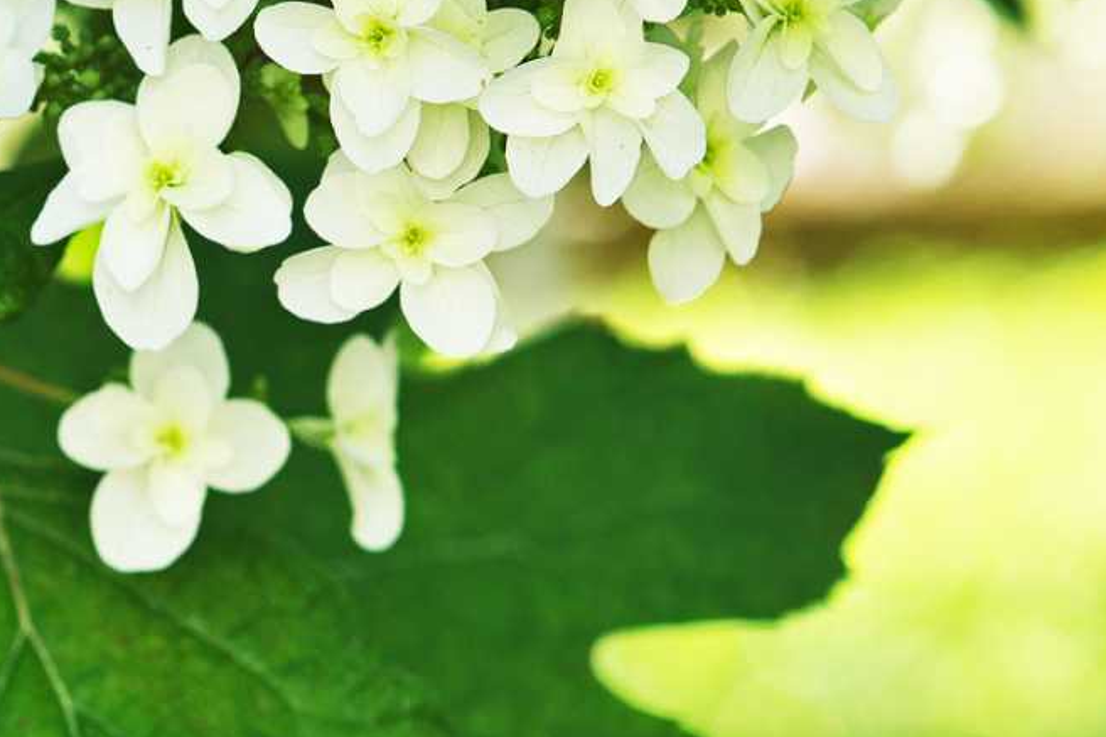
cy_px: 492
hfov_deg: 5.1
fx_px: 12469
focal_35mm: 406
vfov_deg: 3.4
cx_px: 19
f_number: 5.6
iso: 200
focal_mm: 130
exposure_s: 1/160
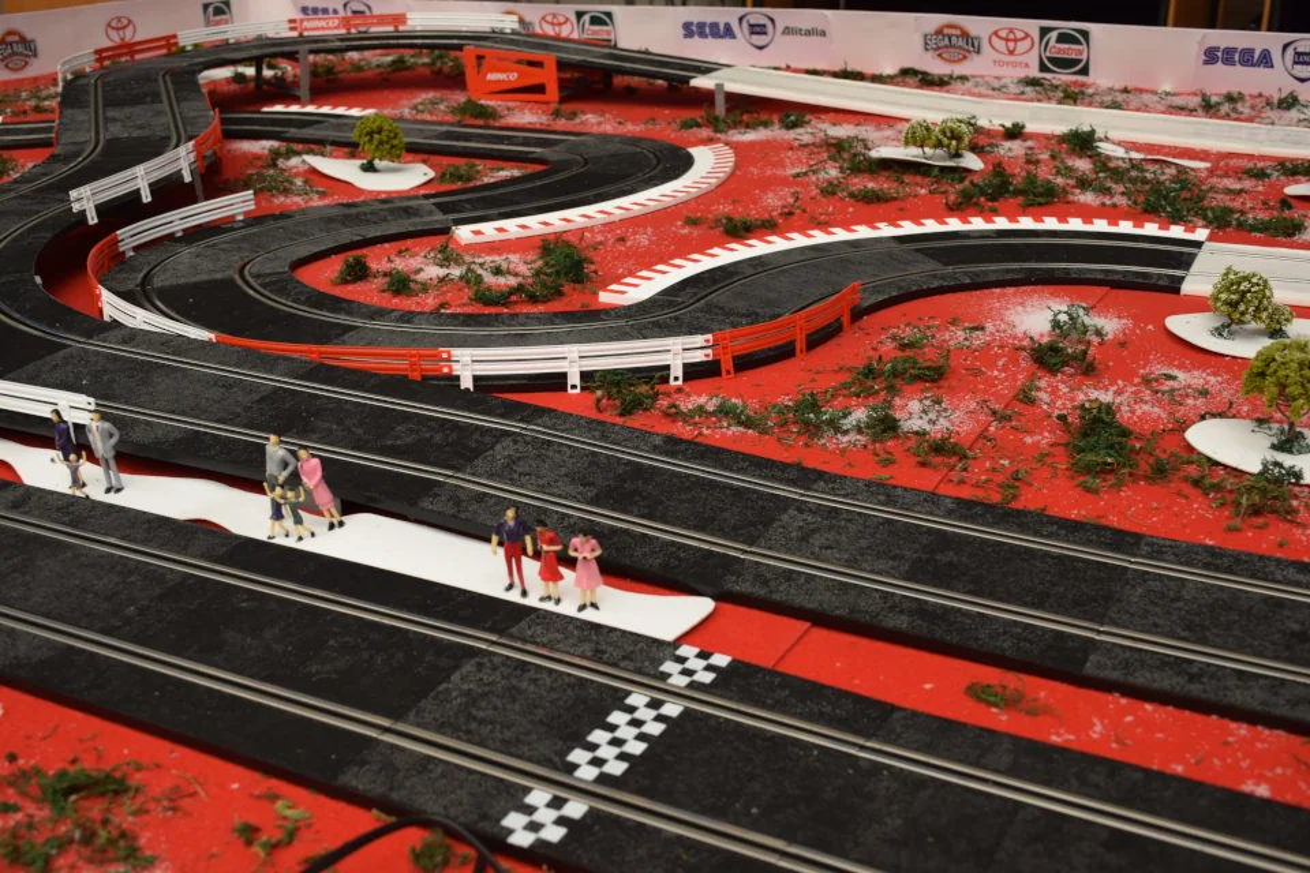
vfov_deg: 33.0
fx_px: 1474
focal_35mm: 40
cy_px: 436
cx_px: 655
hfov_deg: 47.9
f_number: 6.3
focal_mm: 27
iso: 400
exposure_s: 1/160
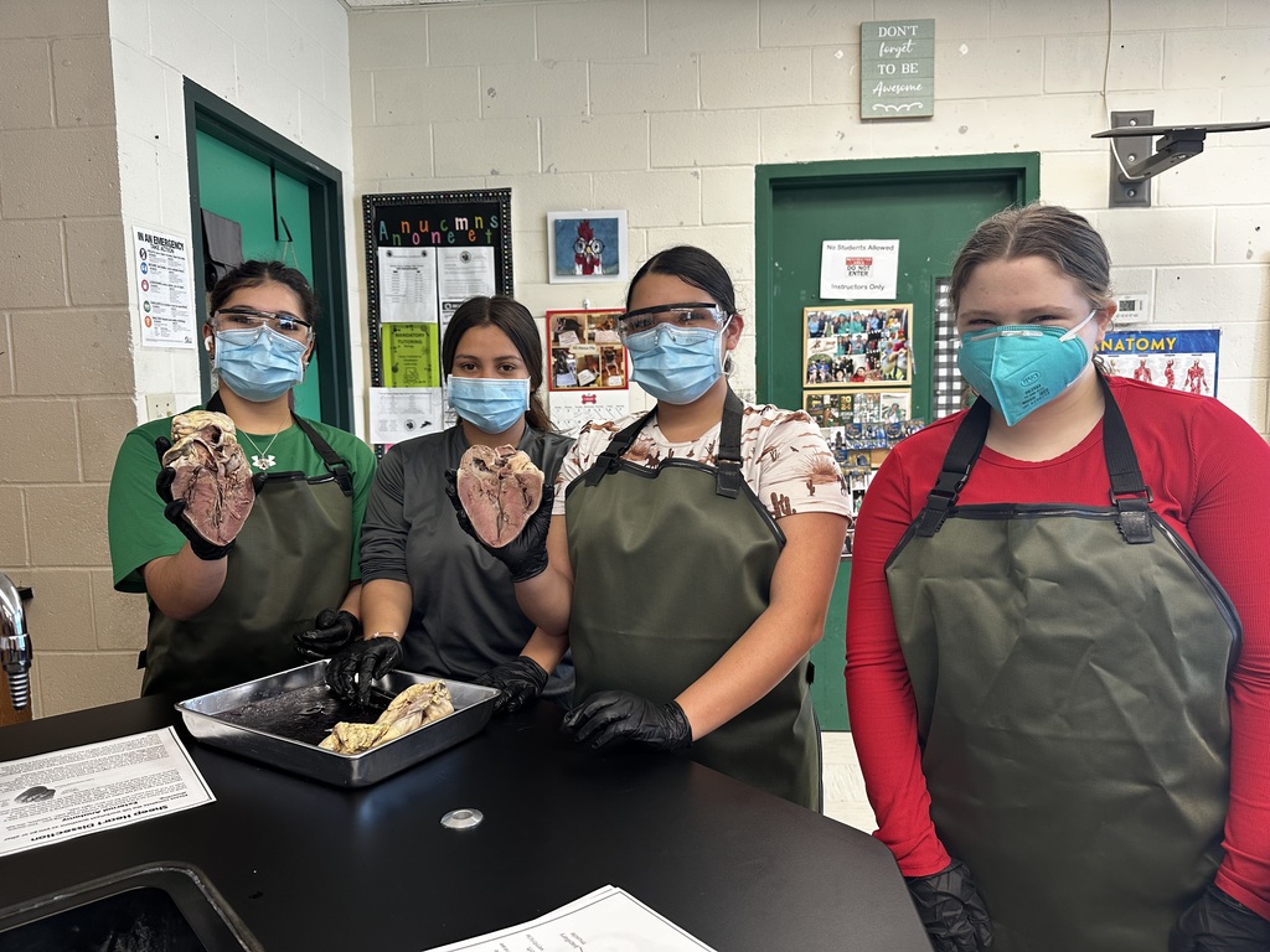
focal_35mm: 24
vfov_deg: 56.8
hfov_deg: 71.6
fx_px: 881
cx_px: 635
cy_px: 476
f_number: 1.78
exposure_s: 1/60
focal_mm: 6.86
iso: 125
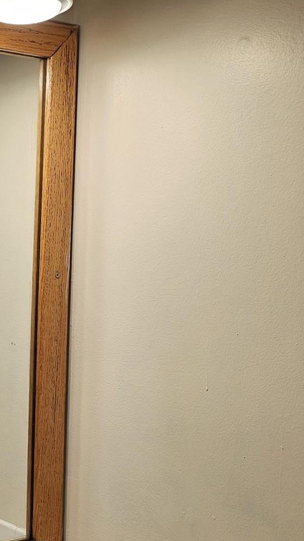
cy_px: 329
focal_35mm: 60
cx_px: -131
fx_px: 860
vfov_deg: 34.8
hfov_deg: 18.2
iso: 40
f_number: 1.7
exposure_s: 1/120
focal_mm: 6.3
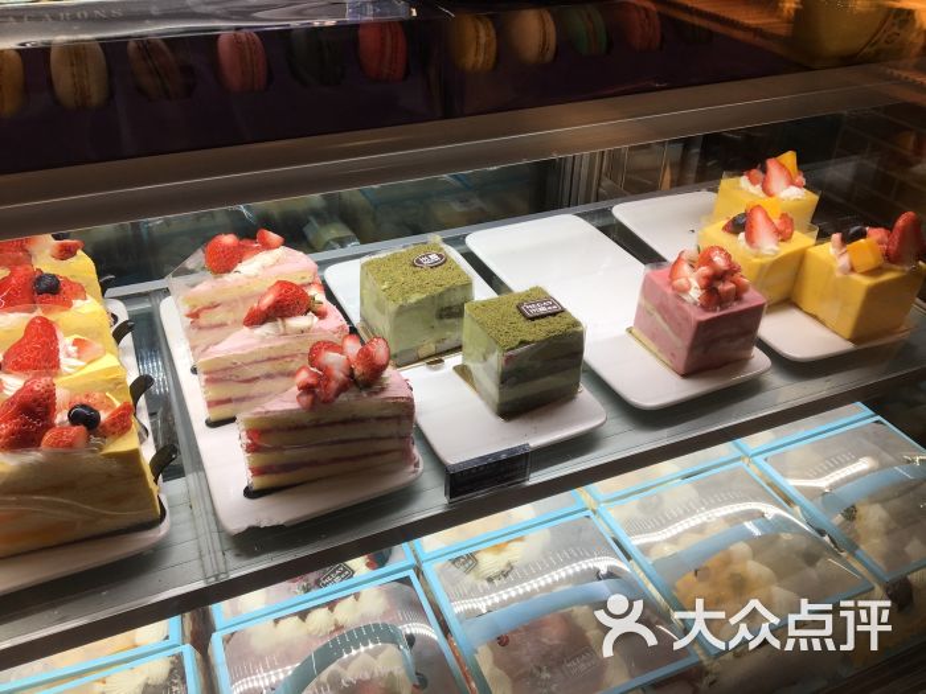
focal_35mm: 29
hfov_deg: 61.7
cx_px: 463
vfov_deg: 48.2
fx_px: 776
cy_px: 347
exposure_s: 1/101
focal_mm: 4.15
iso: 25
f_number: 2.2
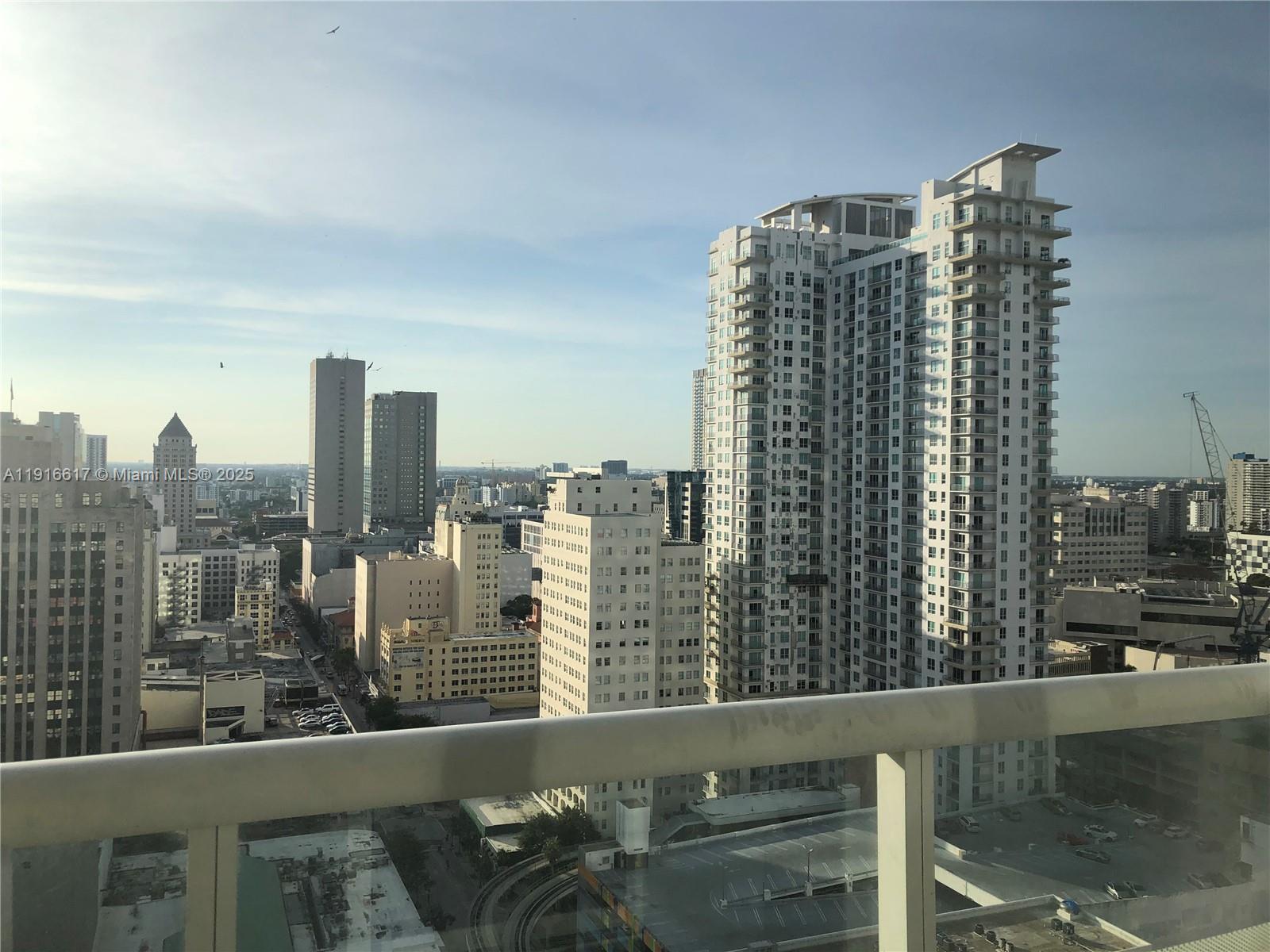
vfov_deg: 49.7
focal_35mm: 28
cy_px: 476
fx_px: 1027
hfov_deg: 63.4
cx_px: 635
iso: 20
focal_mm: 3.99
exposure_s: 1/1567
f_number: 1.8
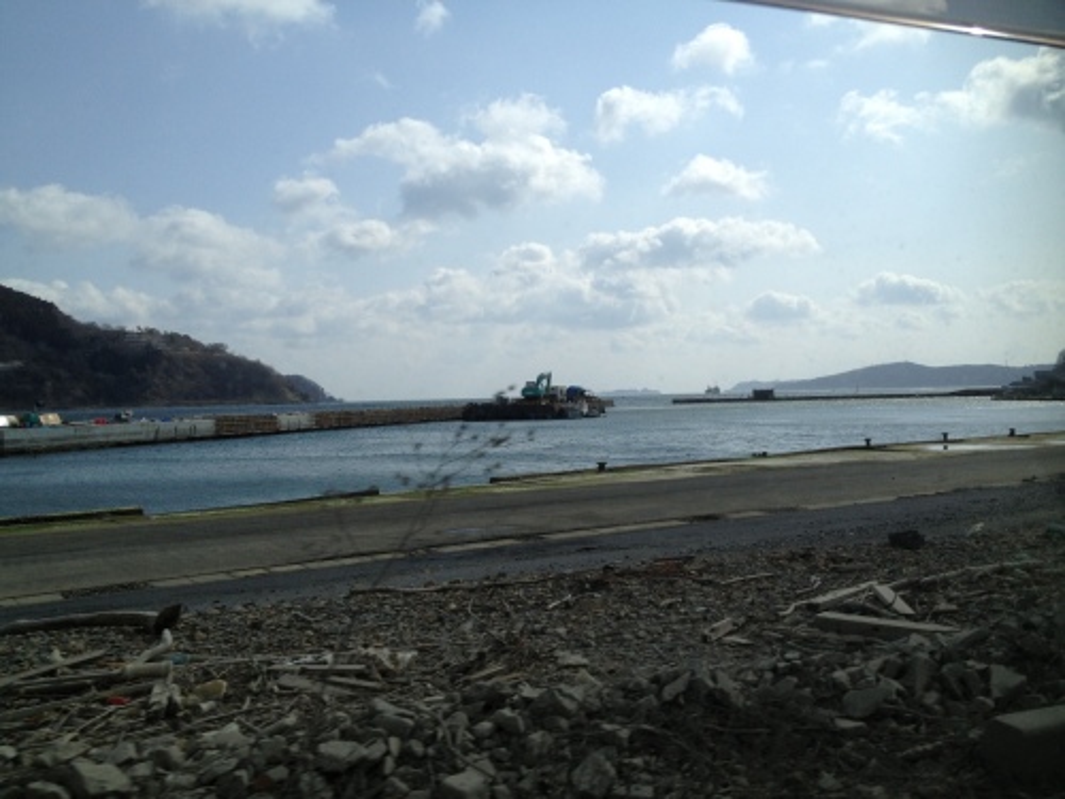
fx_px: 1077
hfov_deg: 52.6
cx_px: 532
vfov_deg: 40.7
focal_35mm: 35
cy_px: 400
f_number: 2.4
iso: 50
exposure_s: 1/778
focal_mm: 4.28
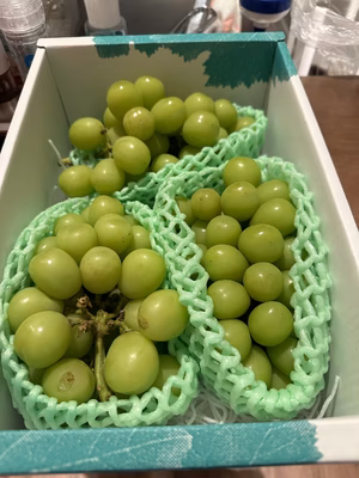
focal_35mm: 24
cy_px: 239
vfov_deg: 71.6
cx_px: 180
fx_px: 332
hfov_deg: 56.8
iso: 320
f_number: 1.78
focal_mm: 6.86
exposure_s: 1/50
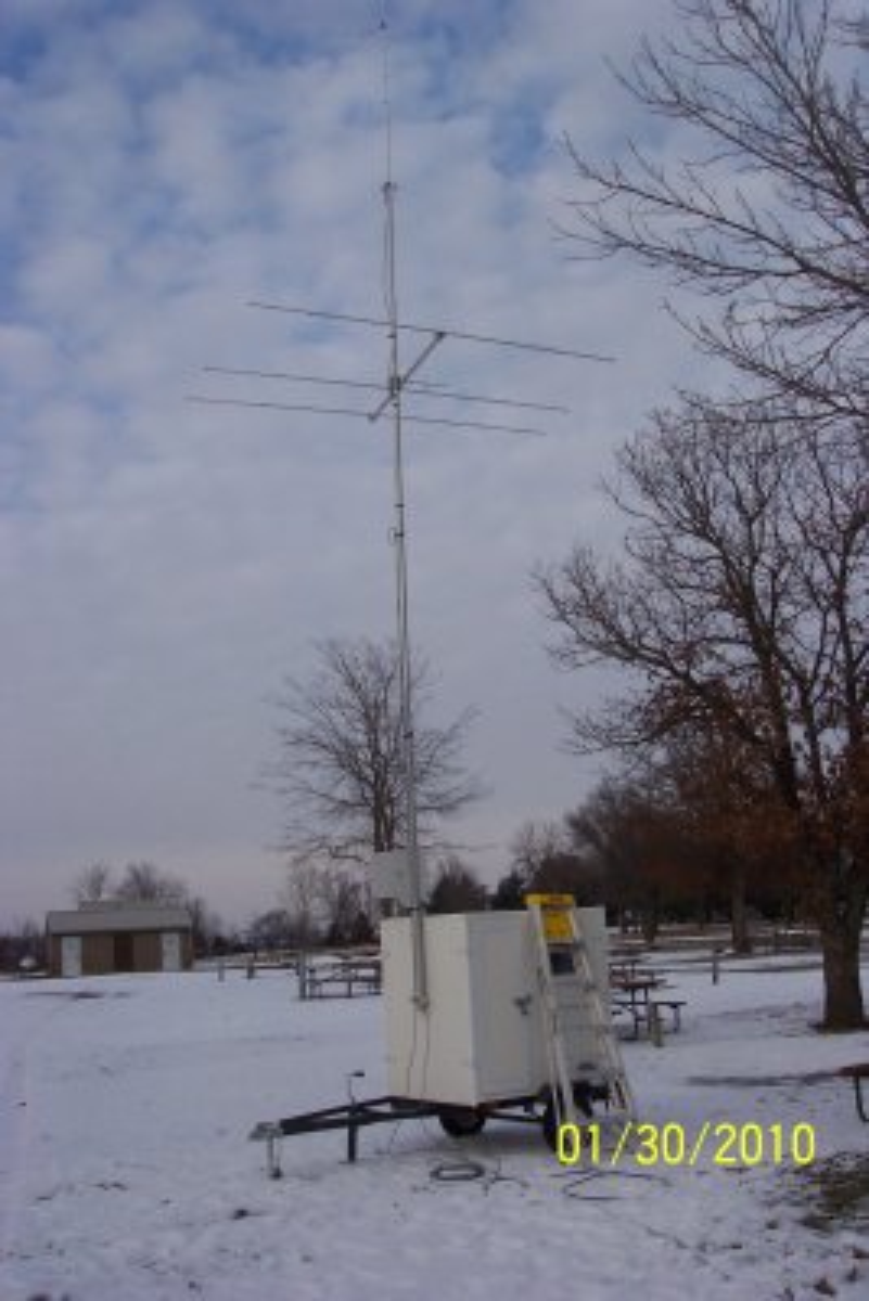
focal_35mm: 38
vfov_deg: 50.7
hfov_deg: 35.1
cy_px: 650
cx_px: 434
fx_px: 1375
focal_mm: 8
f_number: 4.8
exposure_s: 1/700
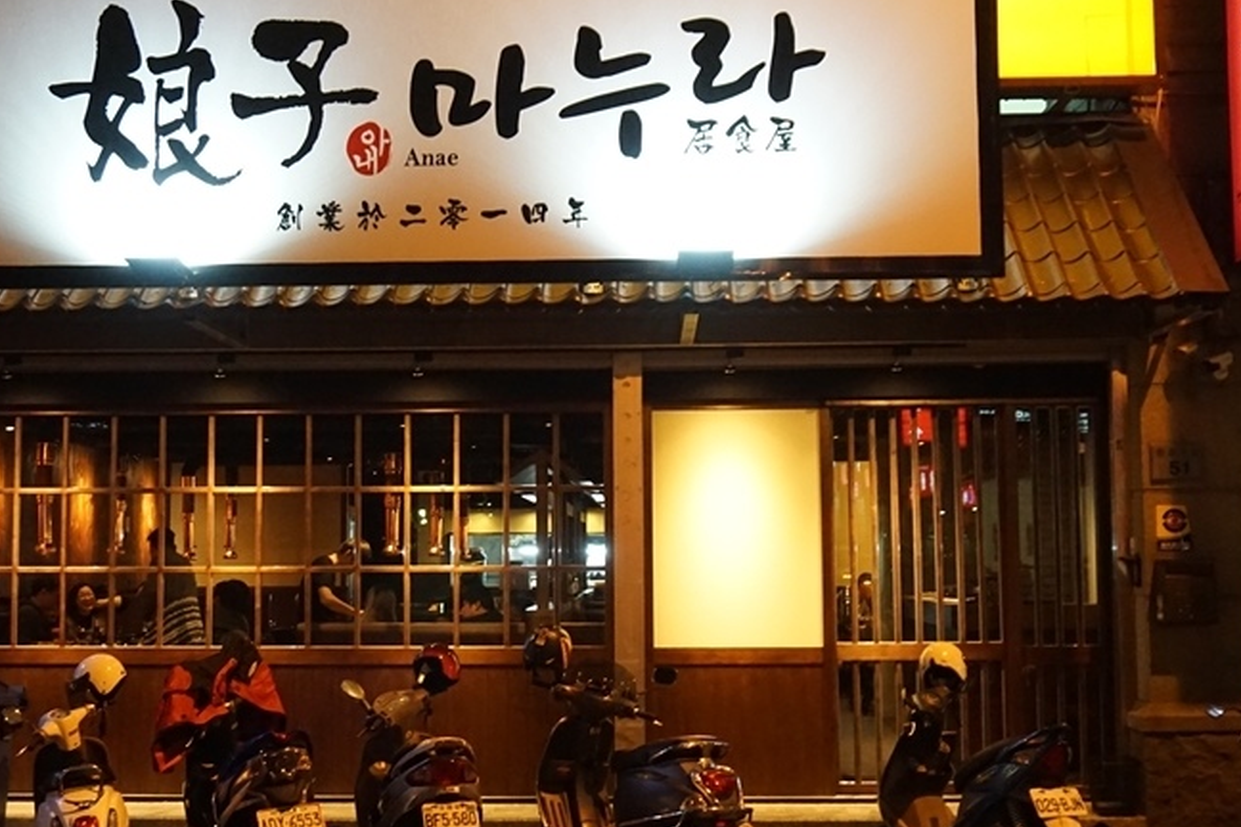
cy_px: 403
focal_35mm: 50
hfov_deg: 39.7
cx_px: 557
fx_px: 1716
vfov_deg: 27.1
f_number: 4
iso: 3200
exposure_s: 1/60
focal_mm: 21
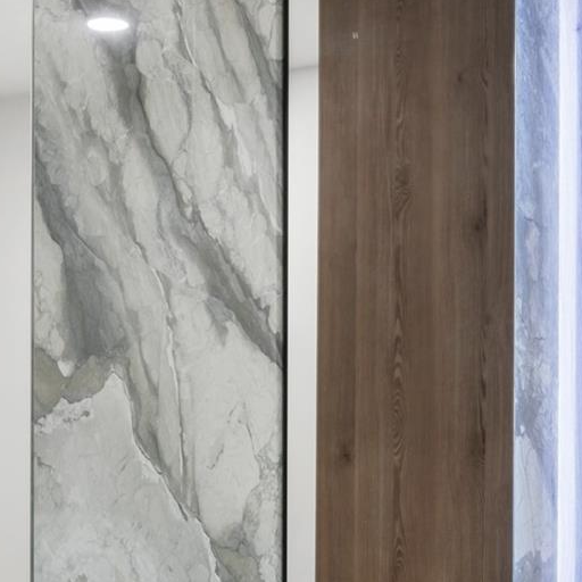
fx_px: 1769
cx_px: 515
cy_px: 581
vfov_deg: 18.2
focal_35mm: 93
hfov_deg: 18.4
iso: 250
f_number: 16
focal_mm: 35
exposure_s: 1/1.67
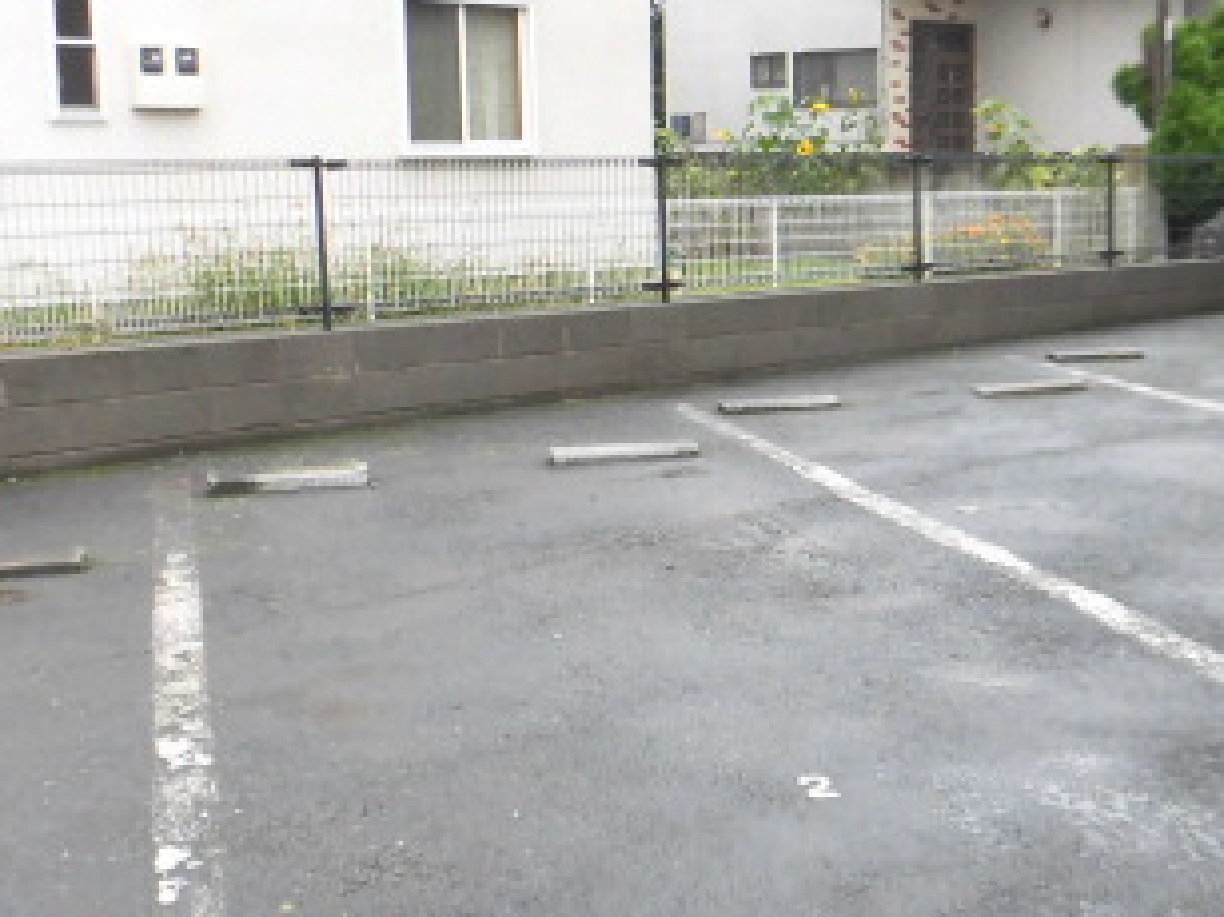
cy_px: 486
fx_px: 1767
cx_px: 969
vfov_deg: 29.1
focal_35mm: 50
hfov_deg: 36.9
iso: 160
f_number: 3.1
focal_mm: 4.3
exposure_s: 1/80
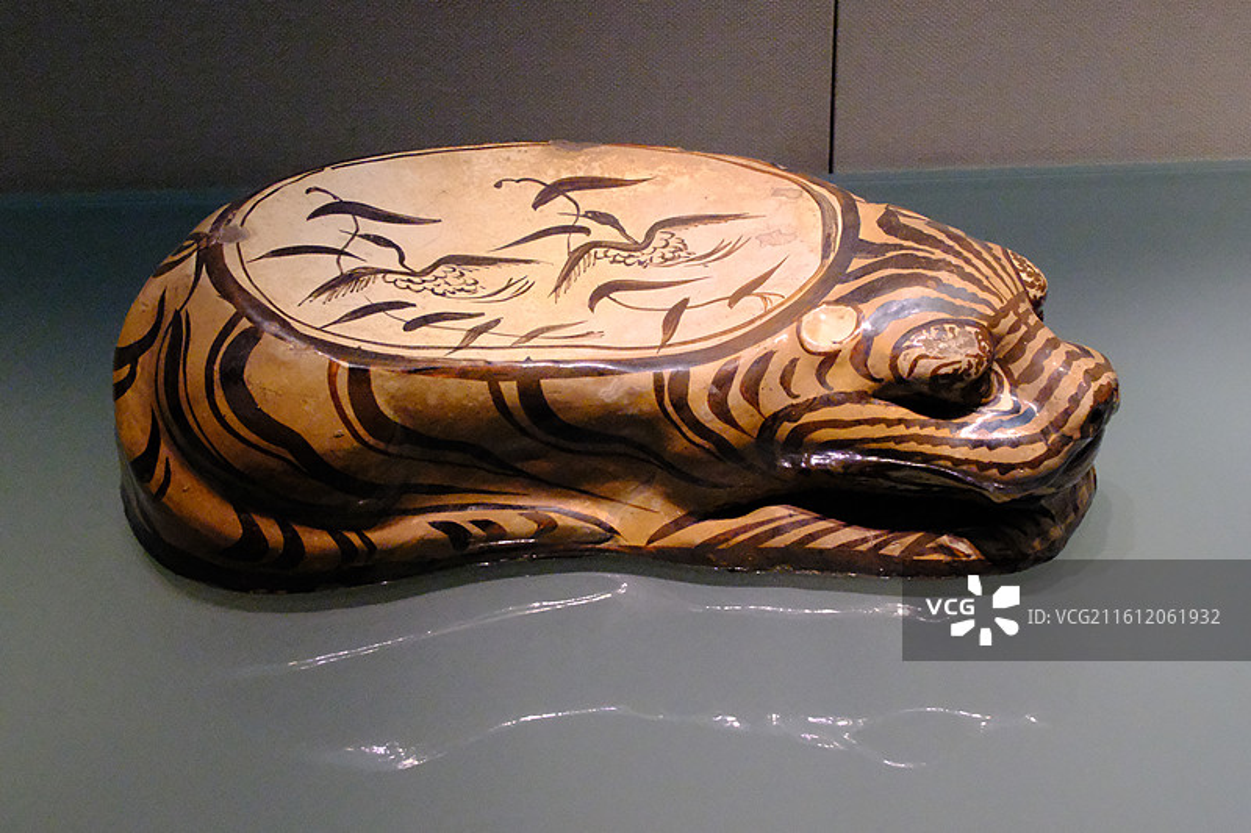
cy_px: 416
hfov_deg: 50.7
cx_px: 626
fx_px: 1320
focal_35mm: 38
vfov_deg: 35.0
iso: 12800
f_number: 13
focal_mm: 25.4
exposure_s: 1/170
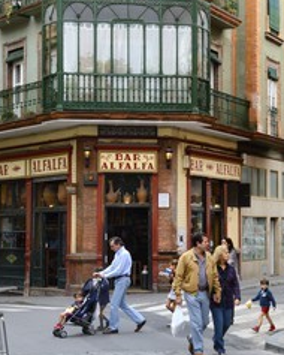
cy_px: 187
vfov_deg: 20.6
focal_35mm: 93
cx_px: 257
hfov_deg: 16.3
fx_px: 976
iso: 800
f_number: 11
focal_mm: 56
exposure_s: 1/160
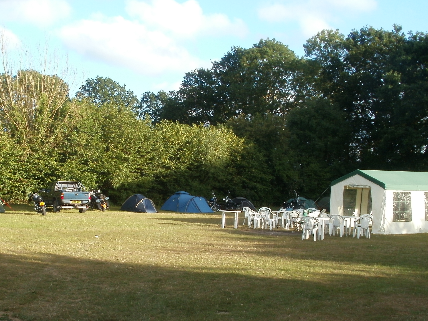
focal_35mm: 49
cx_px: 146
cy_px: 209
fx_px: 606
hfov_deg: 38.5
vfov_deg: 29.5
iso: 100
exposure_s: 1/100
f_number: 5.6
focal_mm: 6.3
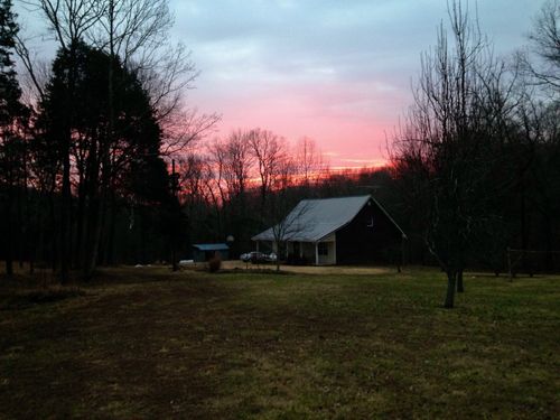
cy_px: 210
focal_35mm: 33
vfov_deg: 42.9
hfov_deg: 55.4
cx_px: 280
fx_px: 534
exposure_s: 1/20
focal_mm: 4.12
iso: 125
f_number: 2.4
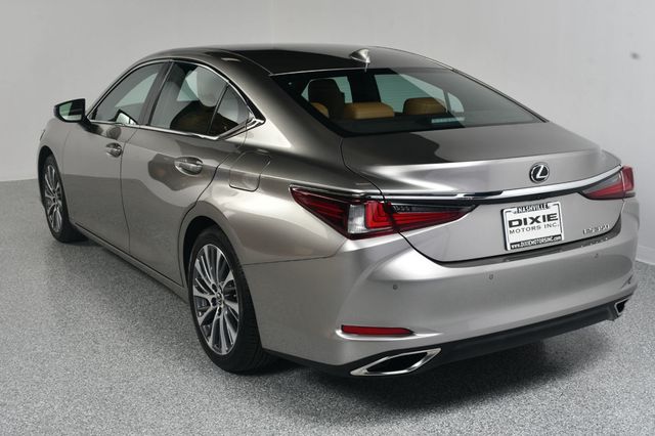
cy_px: 218
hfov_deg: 43.6
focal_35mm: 45
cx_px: 328
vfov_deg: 29.8
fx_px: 818
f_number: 11
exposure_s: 1/160
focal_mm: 30
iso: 100
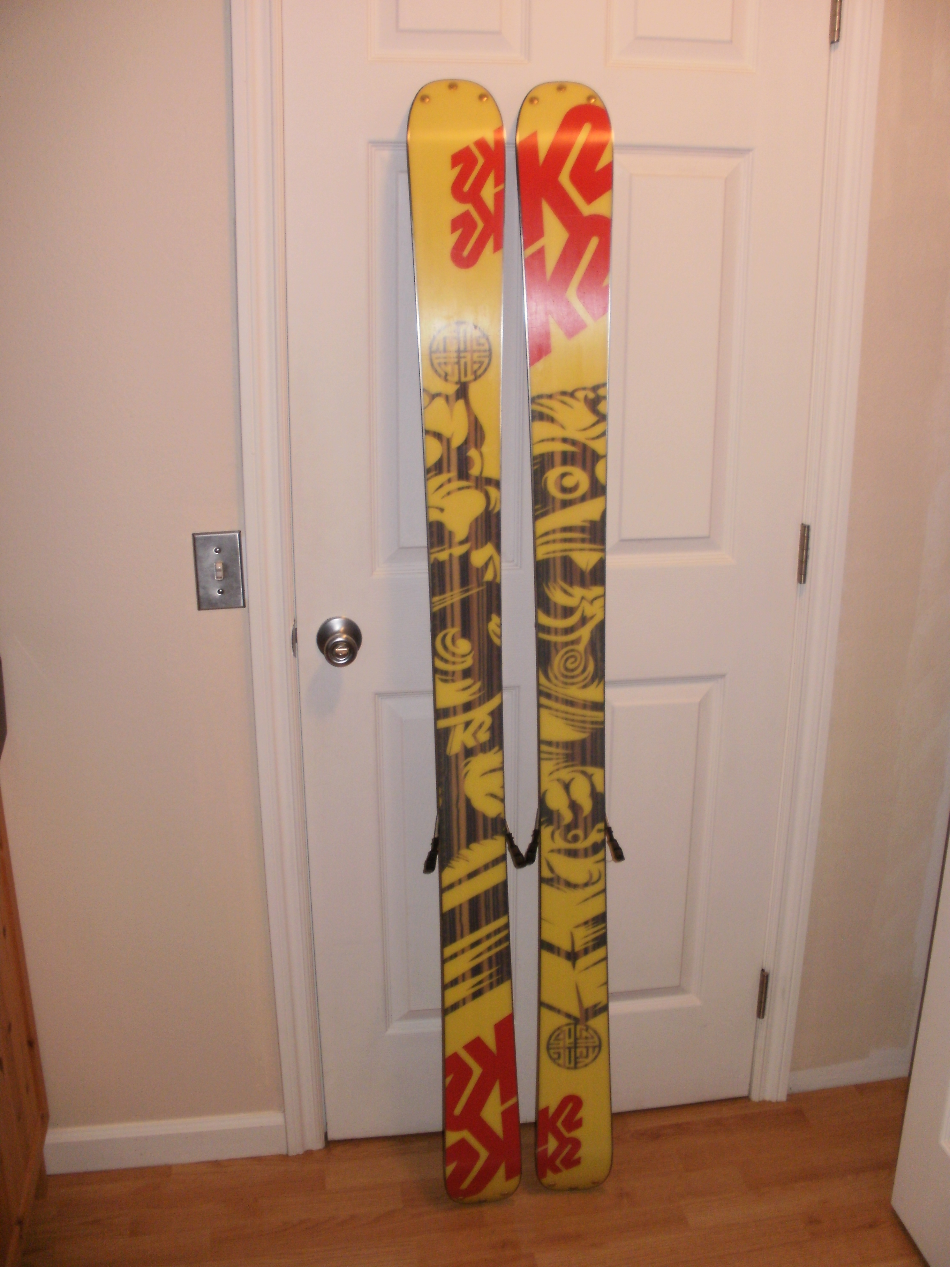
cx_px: 475
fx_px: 1317
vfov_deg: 51.4
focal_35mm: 36
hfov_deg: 39.7
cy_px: 634
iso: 125
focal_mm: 6.3
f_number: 3.5
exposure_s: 1/30
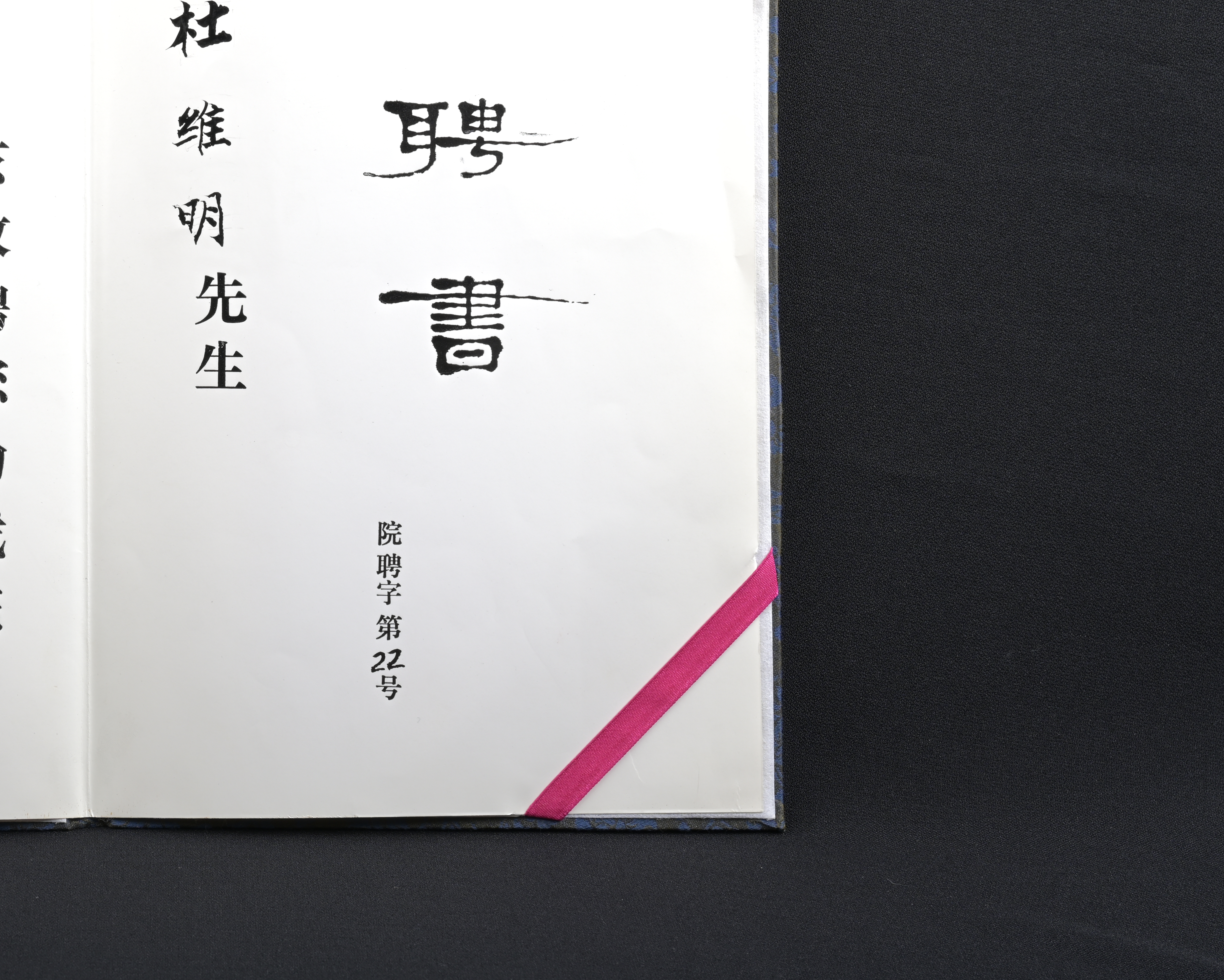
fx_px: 3405
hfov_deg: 19.9
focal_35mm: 94
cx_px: 97
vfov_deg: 16.3
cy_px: 307
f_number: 10
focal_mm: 50
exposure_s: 1/200
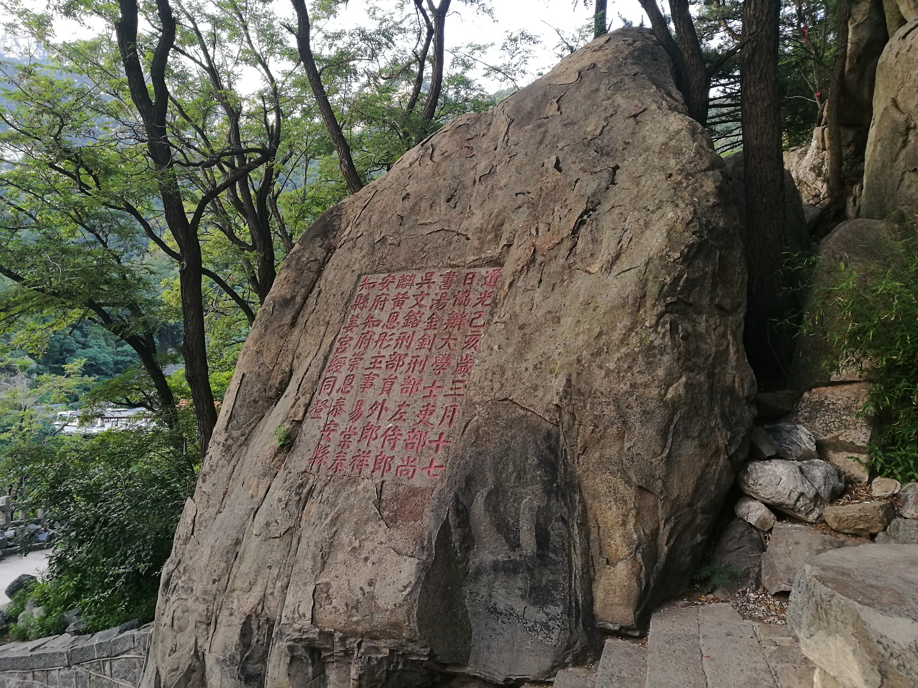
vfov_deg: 51.4
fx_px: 716
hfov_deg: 65.3
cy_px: 344
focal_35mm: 27
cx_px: 459
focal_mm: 4.5
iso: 160
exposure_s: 1/40
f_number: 2.2
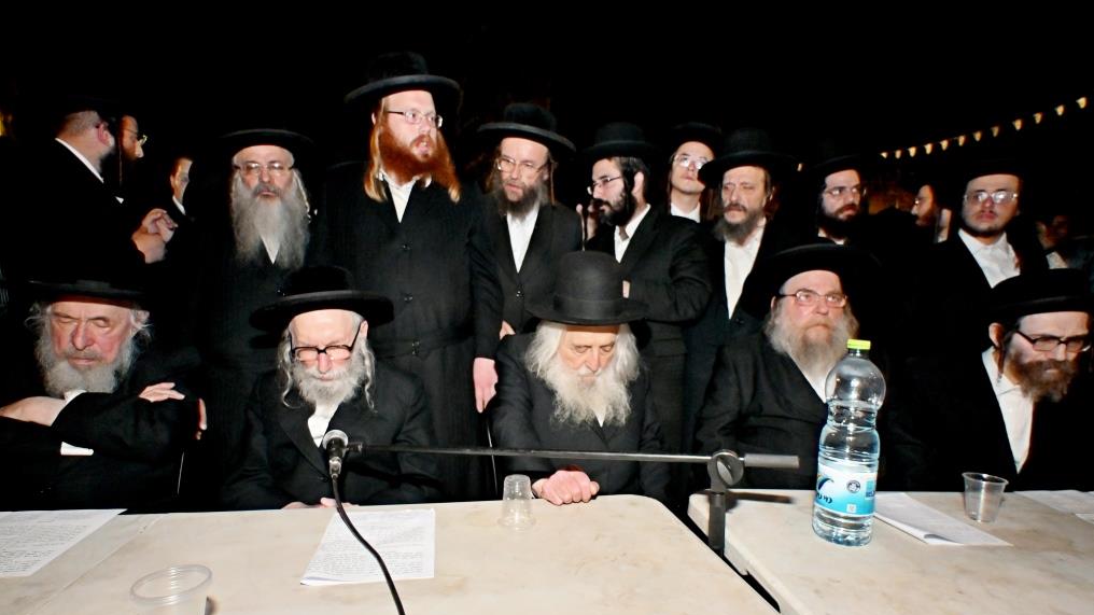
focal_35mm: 19
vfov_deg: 58.0
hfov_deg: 89.6
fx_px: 551
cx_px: 550
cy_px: 359
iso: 1000
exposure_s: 1/125
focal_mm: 12
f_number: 3.5
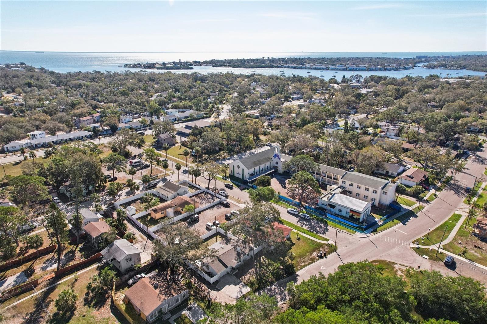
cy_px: 162
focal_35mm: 22
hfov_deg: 78.6
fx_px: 298
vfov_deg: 57.2
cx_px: 244
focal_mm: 8.4
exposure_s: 1/1250
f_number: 2.8
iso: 400
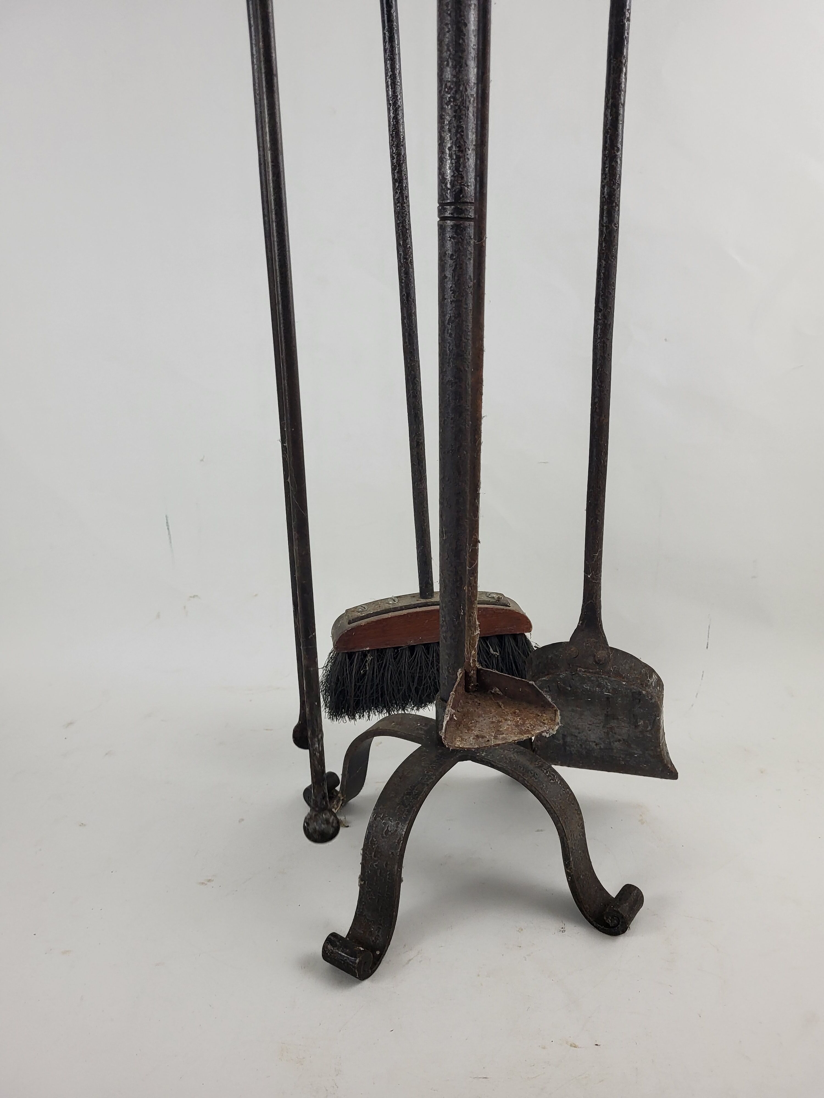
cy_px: 549
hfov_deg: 53.1
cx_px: 412
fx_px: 825
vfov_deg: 67.3
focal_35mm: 26
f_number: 1.8
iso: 250
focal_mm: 5.4
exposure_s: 1/100
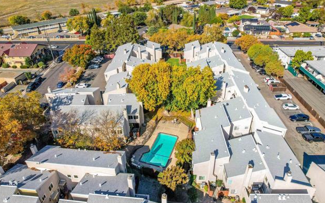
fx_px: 204
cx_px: 160
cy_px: 97
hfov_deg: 77.2
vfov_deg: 53.0
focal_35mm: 23
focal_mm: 8.38
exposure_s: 1/2000
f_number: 2.8
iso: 100
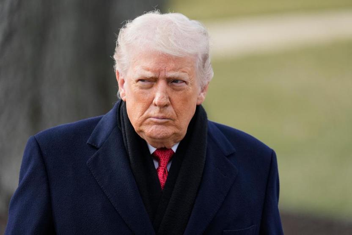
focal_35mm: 600
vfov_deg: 2.3
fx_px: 5867
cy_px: 118
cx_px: 176
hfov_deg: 3.4
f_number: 6.3
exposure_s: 1/1250
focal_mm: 600
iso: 1250
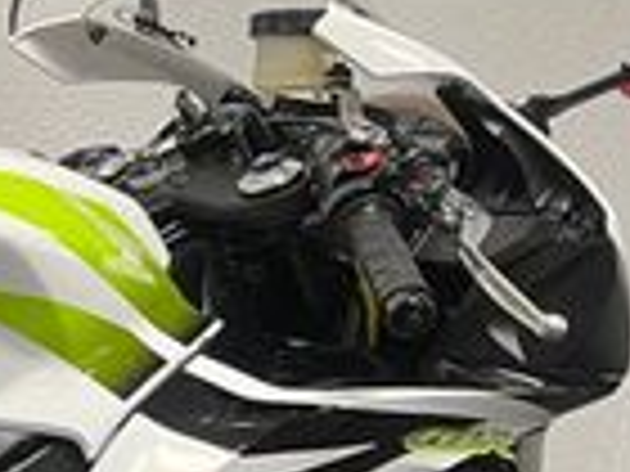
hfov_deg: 14.6
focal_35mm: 119
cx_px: -495
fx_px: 2166
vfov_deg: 12.0
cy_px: 656
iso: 80
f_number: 1.6
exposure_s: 1/50
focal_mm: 5.1
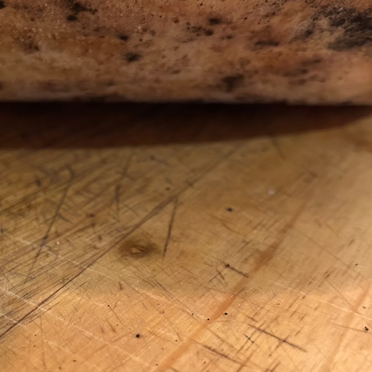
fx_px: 596
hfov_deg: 34.1
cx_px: 104
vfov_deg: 34.6
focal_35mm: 49
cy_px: 223
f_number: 1.5
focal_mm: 5.7
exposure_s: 1/40
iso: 500
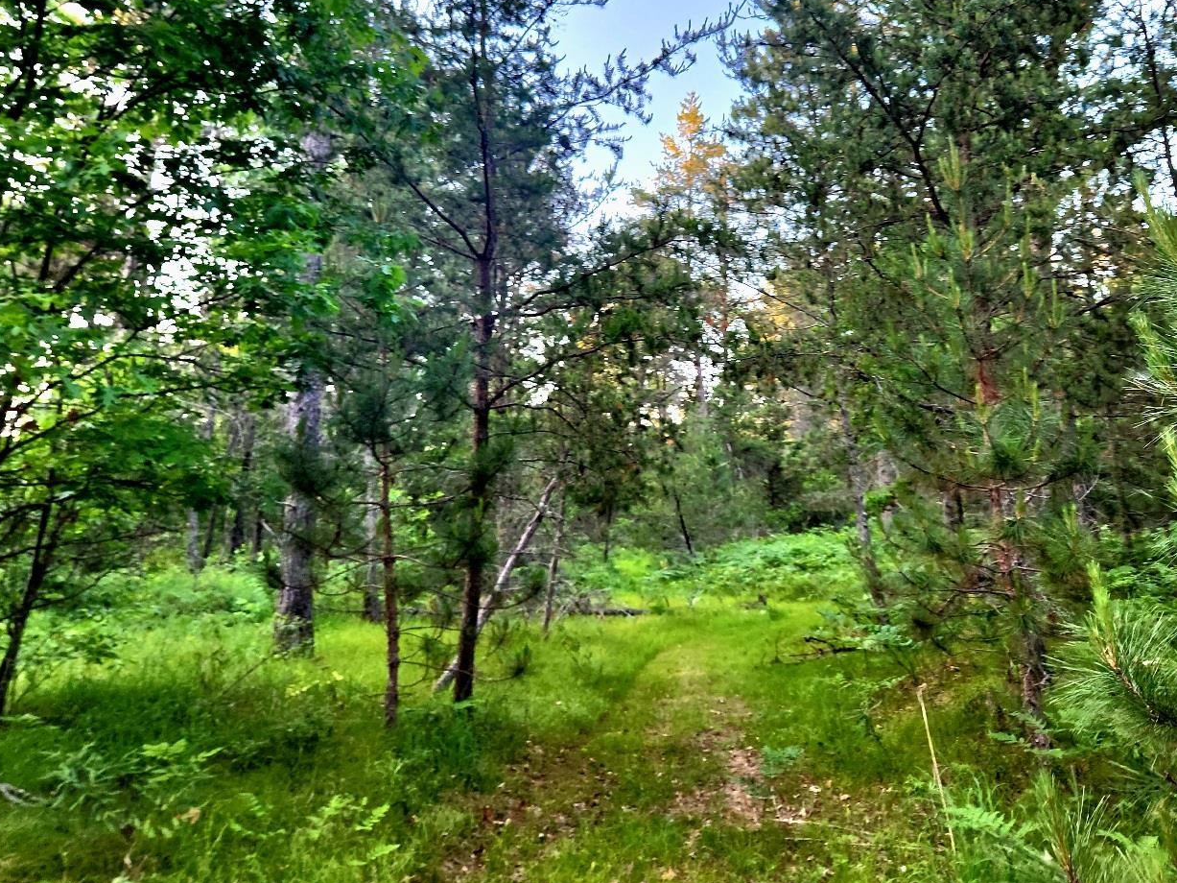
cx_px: 668
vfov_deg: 46.3
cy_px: 320
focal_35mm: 30
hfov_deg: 59.7
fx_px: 1020
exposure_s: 1/182
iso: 100
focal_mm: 5.4
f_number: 1.8
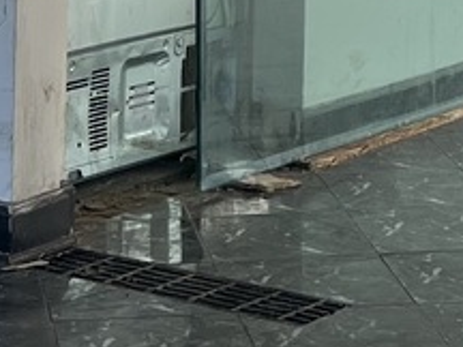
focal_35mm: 173
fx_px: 2314
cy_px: -379
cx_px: 349
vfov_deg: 8.1
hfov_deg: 11.4
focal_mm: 5.7
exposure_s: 1/121
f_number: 1.5
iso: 40
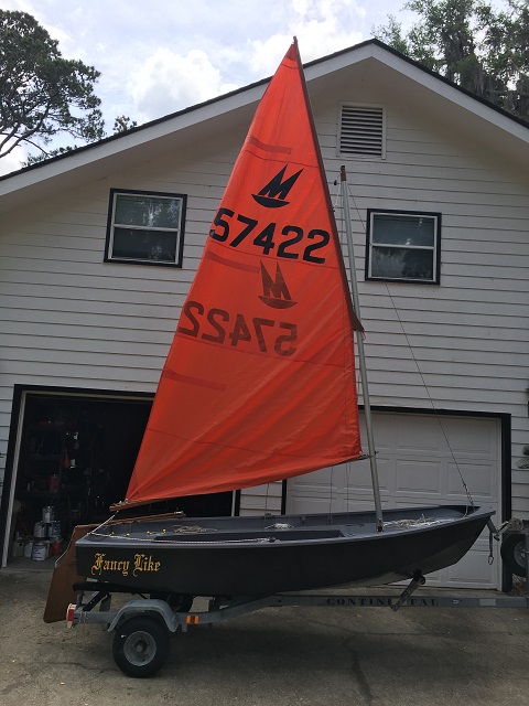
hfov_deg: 48.2
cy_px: 353
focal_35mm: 29
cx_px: 264
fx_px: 591
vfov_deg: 61.7
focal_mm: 4.15
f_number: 2.2
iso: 25
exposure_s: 1/855
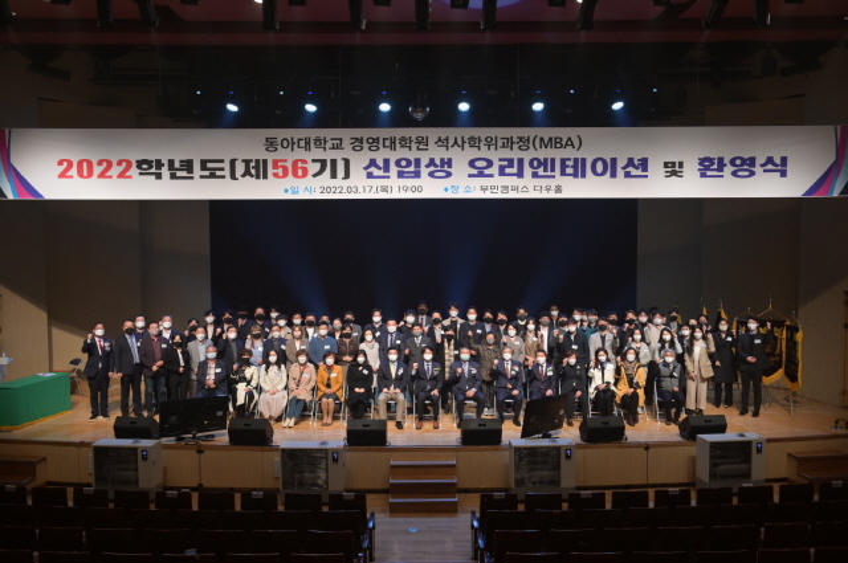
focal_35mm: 36
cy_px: 282
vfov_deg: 36.8
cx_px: 424
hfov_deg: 53.2
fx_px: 847
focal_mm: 36
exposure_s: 1/250
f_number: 4.5
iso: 1250
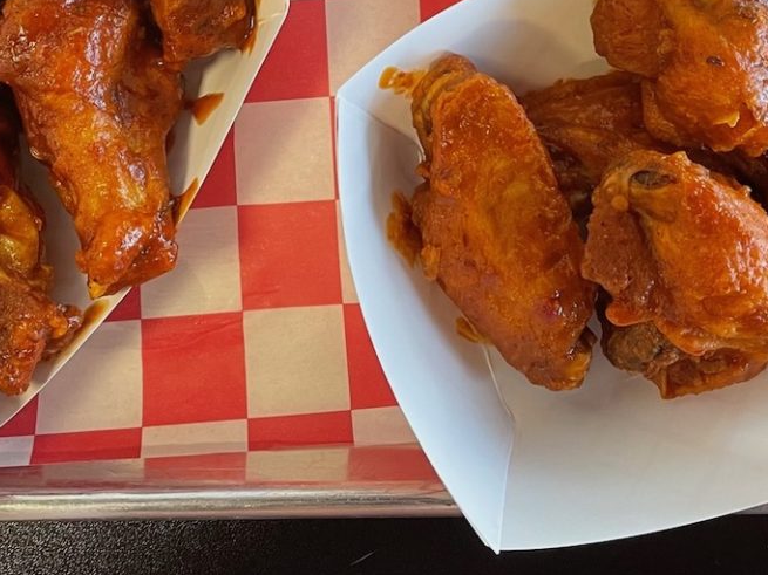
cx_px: 375
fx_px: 1353
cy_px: -97
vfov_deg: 22.3
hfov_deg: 31.7
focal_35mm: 61
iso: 100
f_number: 1.6
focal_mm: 4.2
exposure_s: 1/60
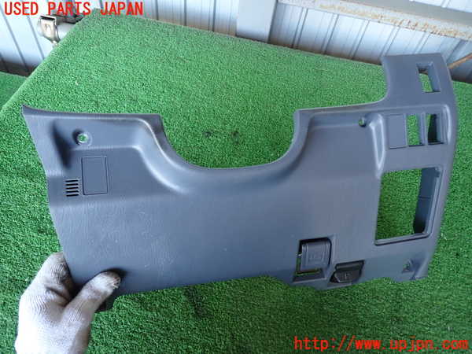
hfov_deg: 69.4
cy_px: 177
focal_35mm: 25
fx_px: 341
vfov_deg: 54.9
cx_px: 236
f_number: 2
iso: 200
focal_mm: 4.5
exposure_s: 1/50
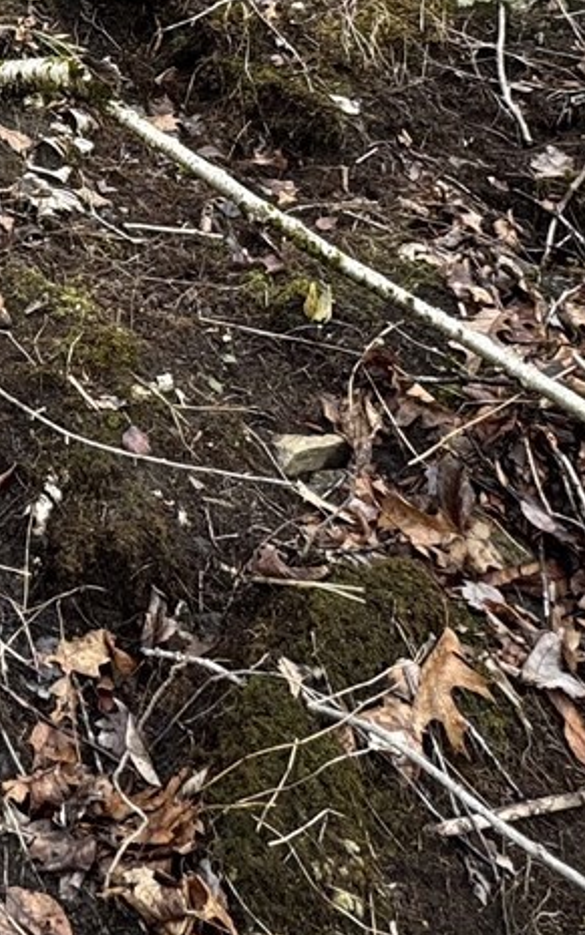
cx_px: -207
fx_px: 1249
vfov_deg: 33.0
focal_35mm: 49
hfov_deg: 23.0
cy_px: -207
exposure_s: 1/99
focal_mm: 2.22
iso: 40
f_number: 2.2
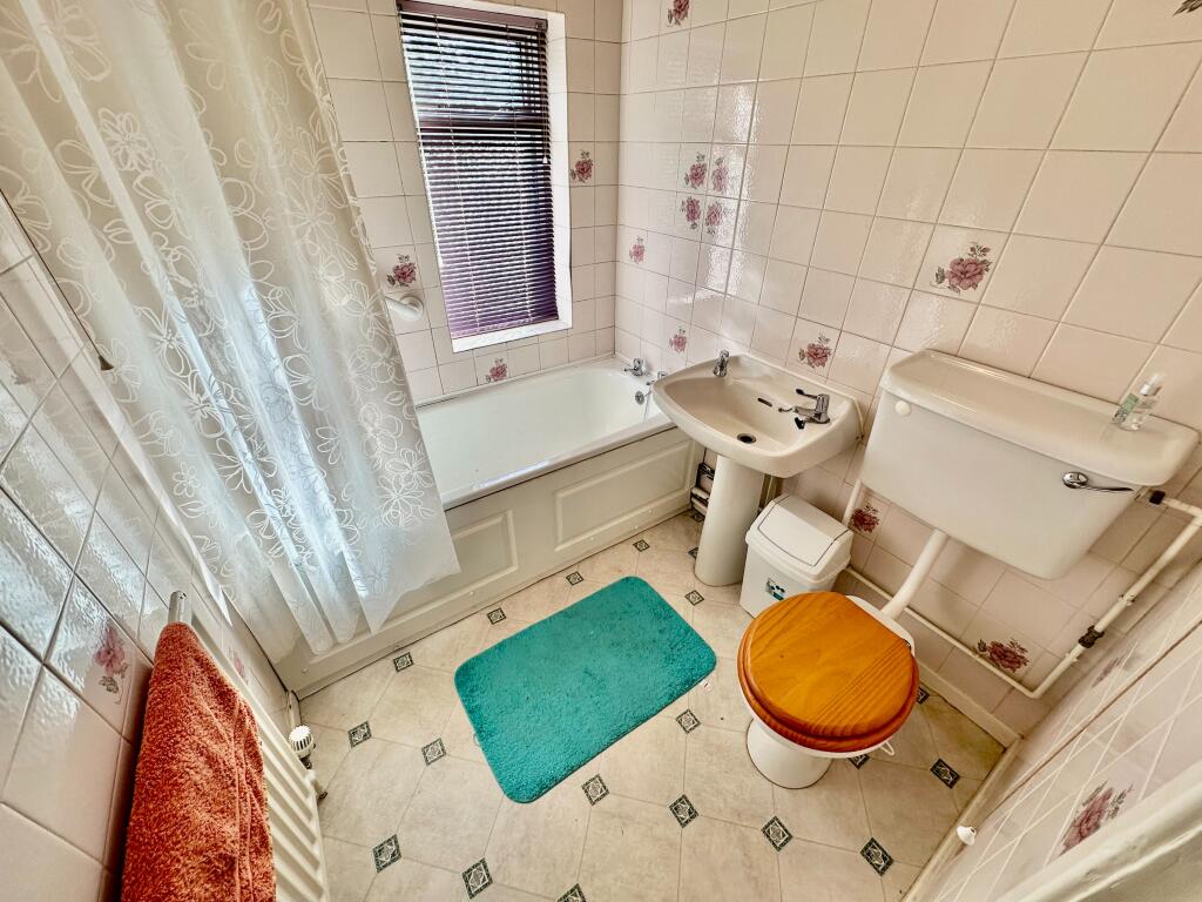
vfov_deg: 85.7
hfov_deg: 102.1
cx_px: 601
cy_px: 451
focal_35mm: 14
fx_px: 486
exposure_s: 1/110
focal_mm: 2.22
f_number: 2.2
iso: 40
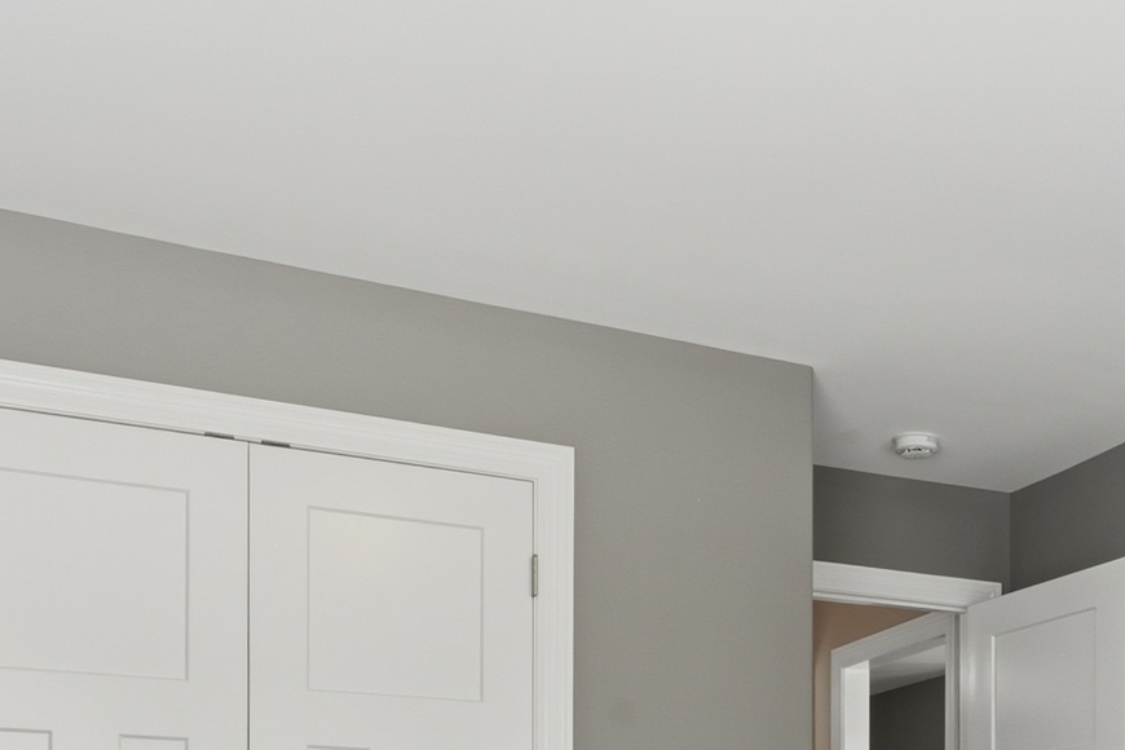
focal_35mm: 46
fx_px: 1437
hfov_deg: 41.0
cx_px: 896
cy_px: 920
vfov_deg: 25.9
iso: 250
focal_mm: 16
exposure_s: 1/250
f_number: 9
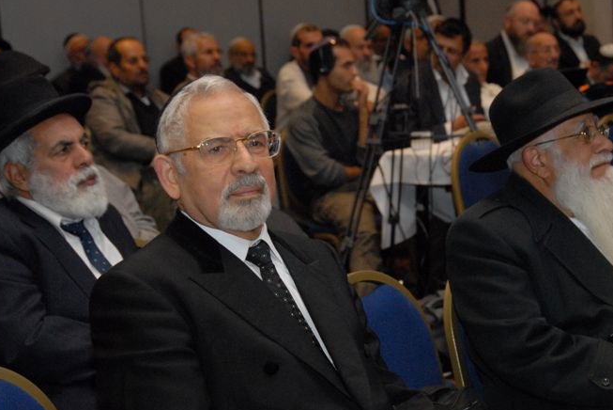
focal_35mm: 103
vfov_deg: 13.3
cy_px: 202
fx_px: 1755
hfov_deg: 19.8
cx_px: 364
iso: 1000
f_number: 6.3
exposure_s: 1/60
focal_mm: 56
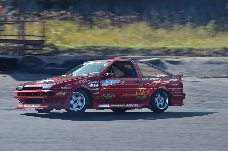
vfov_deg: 9.1
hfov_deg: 13.7
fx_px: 948
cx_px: 114
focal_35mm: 150
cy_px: 76
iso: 200
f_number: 11
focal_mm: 100
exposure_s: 1/200
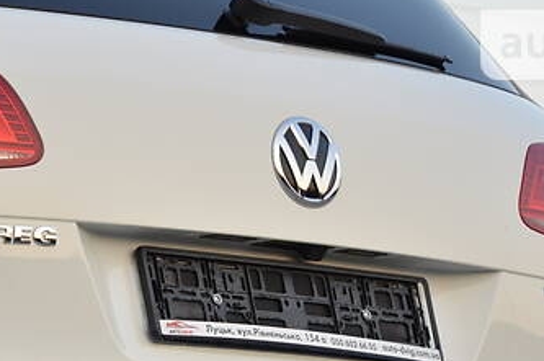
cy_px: 423
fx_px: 4889
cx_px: 87
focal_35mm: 324
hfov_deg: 6.4
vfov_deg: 4.2
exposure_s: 1/125
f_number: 5.6
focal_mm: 90
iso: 320
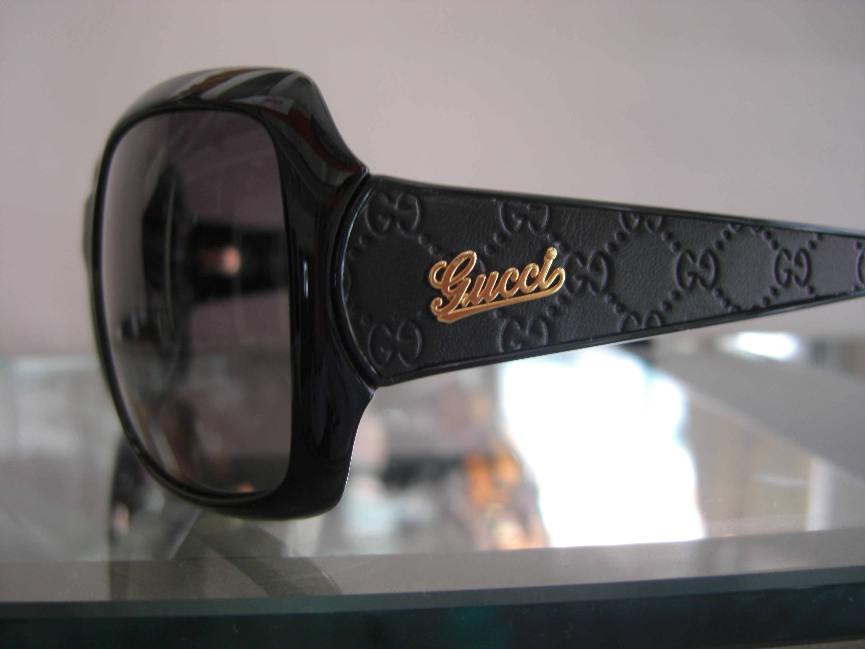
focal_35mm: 38
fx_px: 950
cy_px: 324
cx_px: 432
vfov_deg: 37.7
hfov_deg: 49.0
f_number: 2.8
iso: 100
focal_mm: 7.9
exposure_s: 1/40
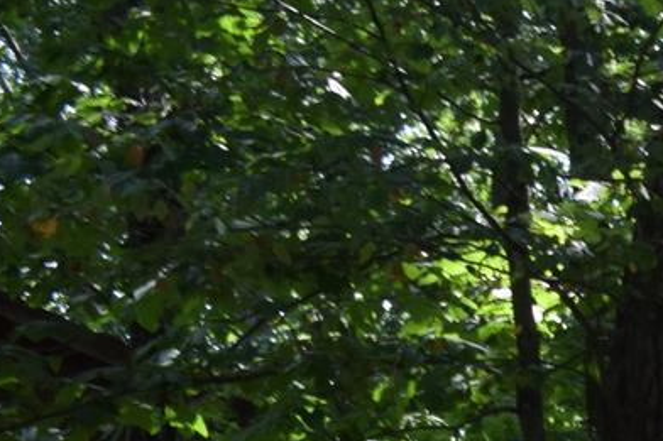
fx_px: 2596
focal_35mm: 141
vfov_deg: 8.9
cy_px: 1030
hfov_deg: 11.5
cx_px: 1693
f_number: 7.1
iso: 400
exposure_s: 1/200
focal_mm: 18
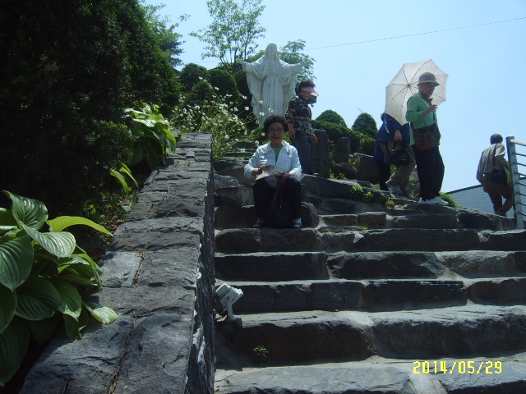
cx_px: 263
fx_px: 532
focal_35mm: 35
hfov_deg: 52.6
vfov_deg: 40.7
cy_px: 197
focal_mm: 5.8
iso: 50
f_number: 5.8
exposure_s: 1/350
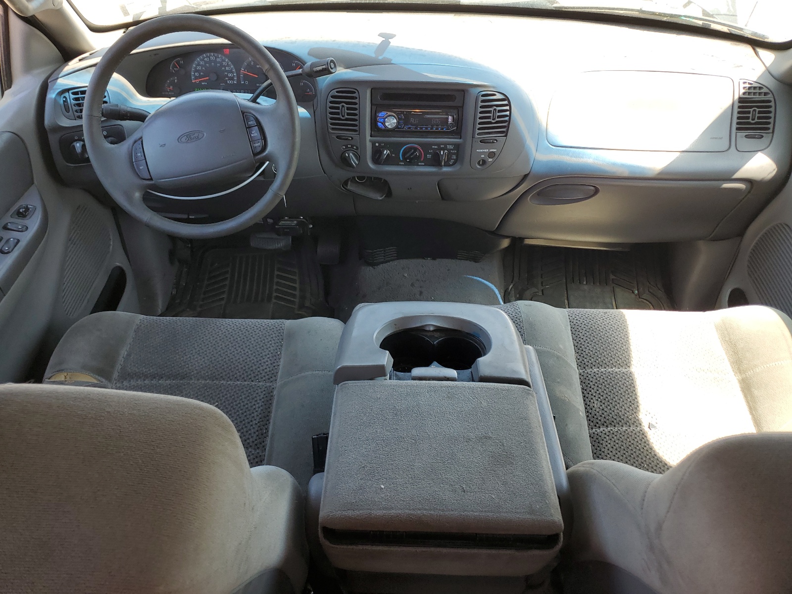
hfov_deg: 67.3
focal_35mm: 26
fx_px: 595
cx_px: 396
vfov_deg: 53.1
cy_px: 297
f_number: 1.5
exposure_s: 1/204
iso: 50
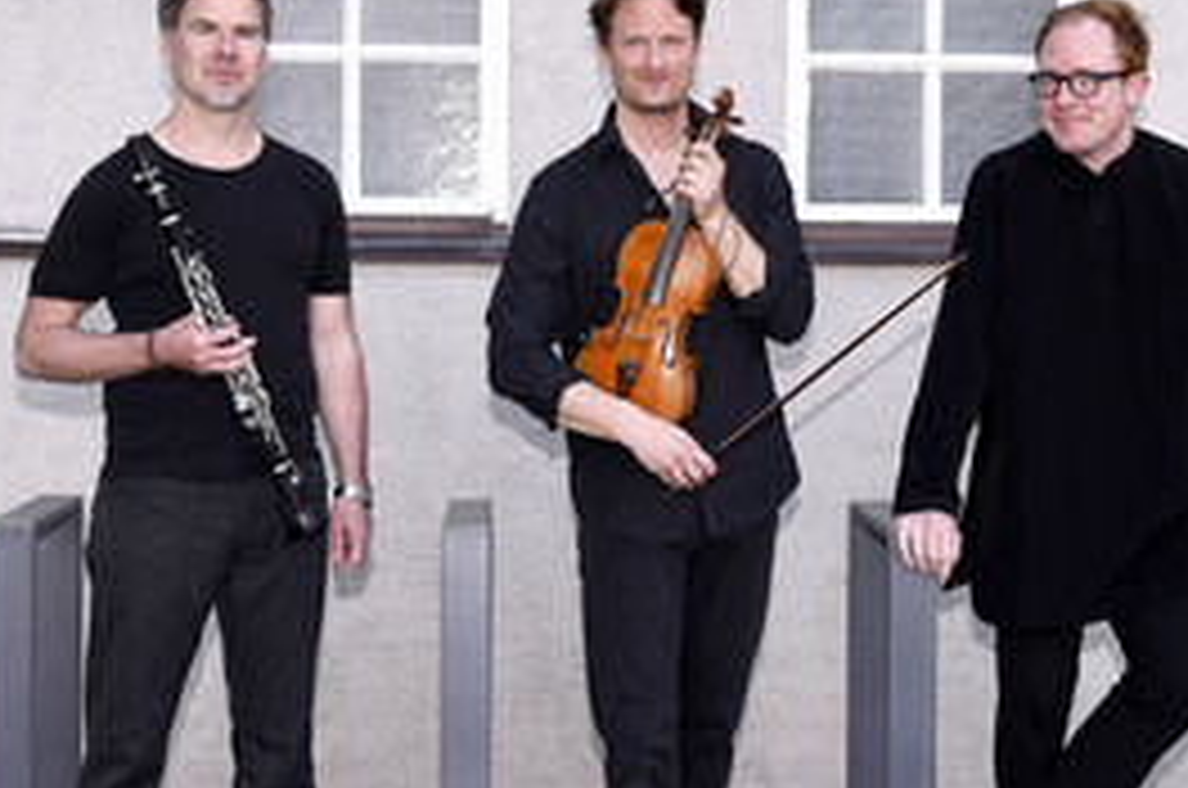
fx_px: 1746
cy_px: 504
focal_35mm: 53
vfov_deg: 25.3
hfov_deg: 37.5
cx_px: 664
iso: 500
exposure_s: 1/160
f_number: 8
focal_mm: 31
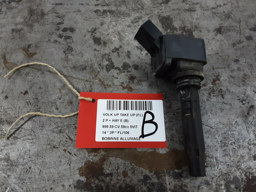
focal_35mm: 27
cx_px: 128
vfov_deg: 51.4
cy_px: 96
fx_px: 200
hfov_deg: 65.3
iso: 160
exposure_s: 1/33
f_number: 1.9
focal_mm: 2.91
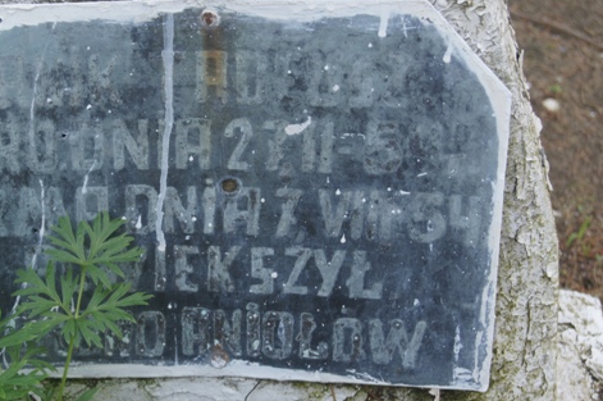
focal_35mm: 102
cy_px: 206
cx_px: 196
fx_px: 1707
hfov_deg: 20.0
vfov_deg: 13.4
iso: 200
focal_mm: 50
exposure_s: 1/100
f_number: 7.1
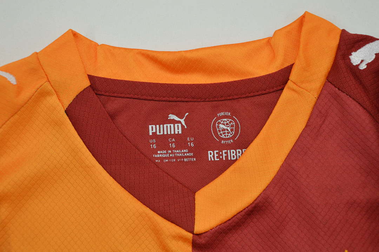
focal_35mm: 78
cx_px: 190
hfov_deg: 26.0
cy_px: 126
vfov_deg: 17.5
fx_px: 820
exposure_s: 1/200
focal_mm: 52
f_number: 8
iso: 400
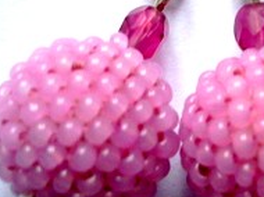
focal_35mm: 118
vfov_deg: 12.4
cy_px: 12
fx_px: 899
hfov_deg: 16.6
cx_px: 190
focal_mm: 5.8
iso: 160
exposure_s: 1/30
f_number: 2.8
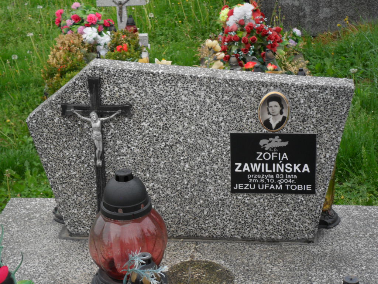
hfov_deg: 22.8
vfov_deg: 17.2
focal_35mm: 86
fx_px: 939
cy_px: 142
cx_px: 189
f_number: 4.3
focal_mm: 15.4
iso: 100
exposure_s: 1/60
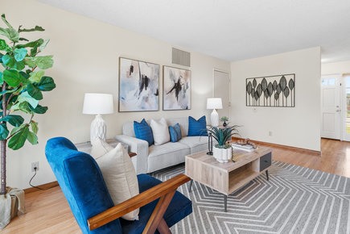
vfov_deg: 73.7
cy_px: 117
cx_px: 175
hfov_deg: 96.7
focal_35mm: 16
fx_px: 156
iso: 400
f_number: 9
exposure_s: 1/8
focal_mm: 16
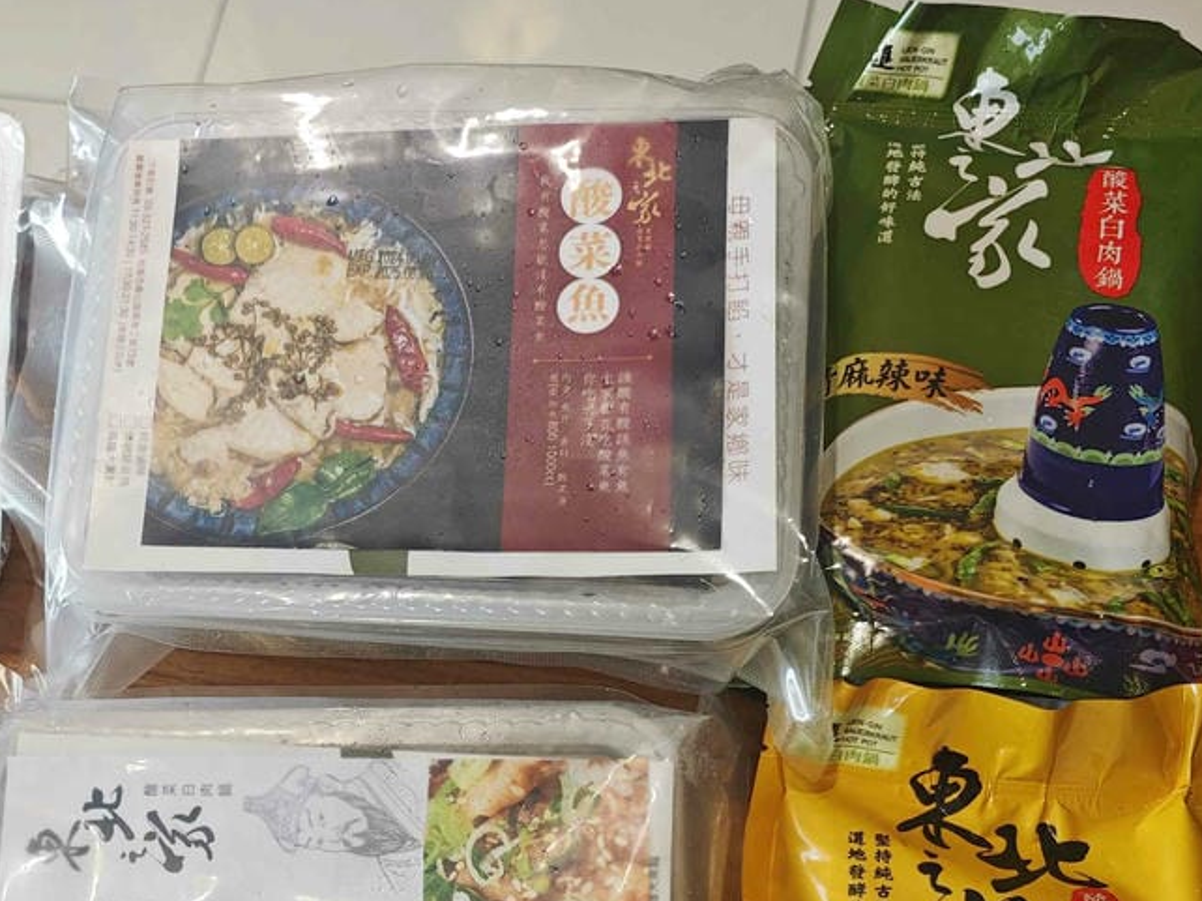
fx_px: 1493
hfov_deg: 42.6
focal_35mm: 43
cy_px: 761
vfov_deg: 32.4
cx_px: 309
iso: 200
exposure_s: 1/120
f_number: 2
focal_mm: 8.72
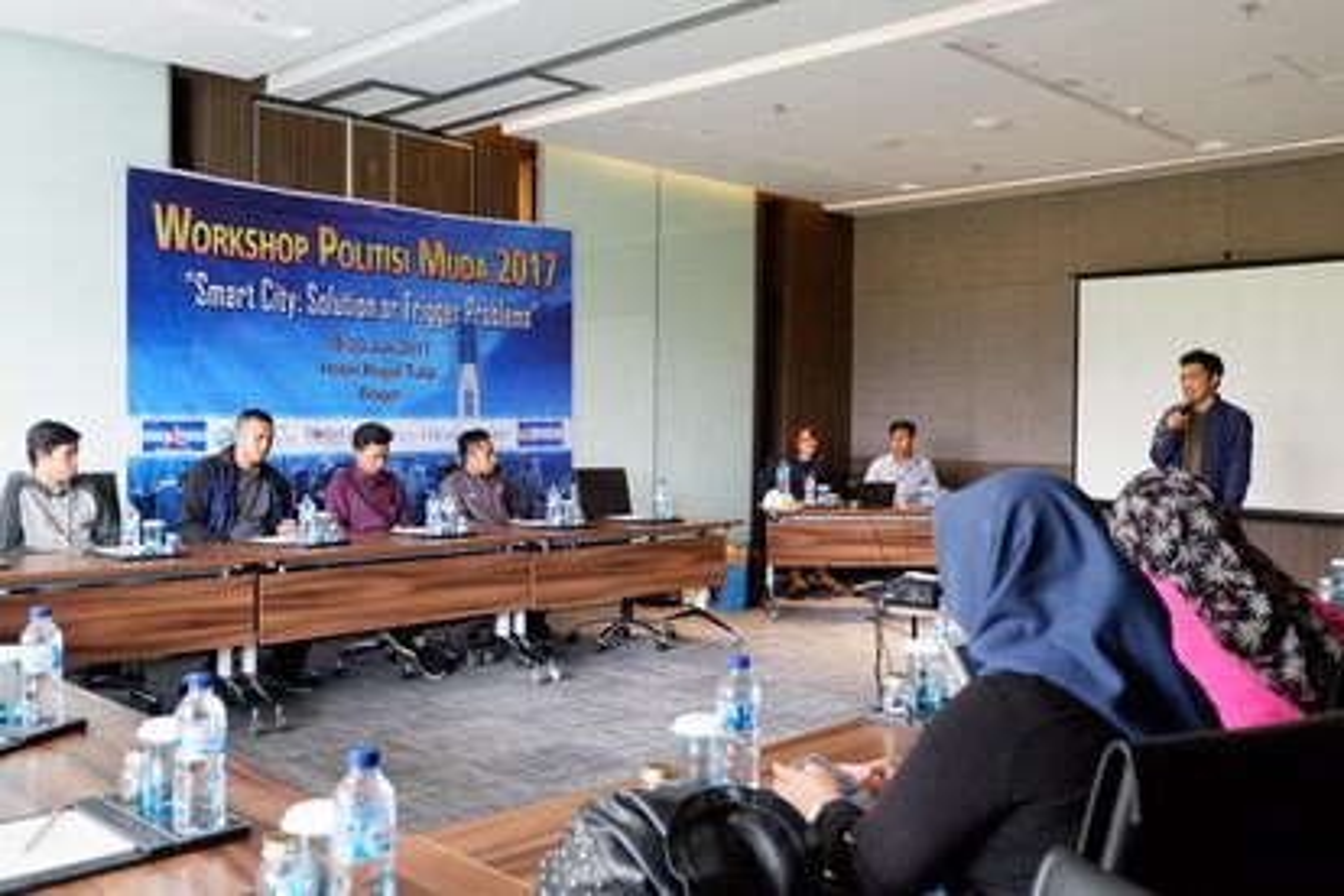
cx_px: 672
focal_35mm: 32
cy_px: 448
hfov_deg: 58.7
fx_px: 1195
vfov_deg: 41.1
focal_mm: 21.1
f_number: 4
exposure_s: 1/140
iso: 4000
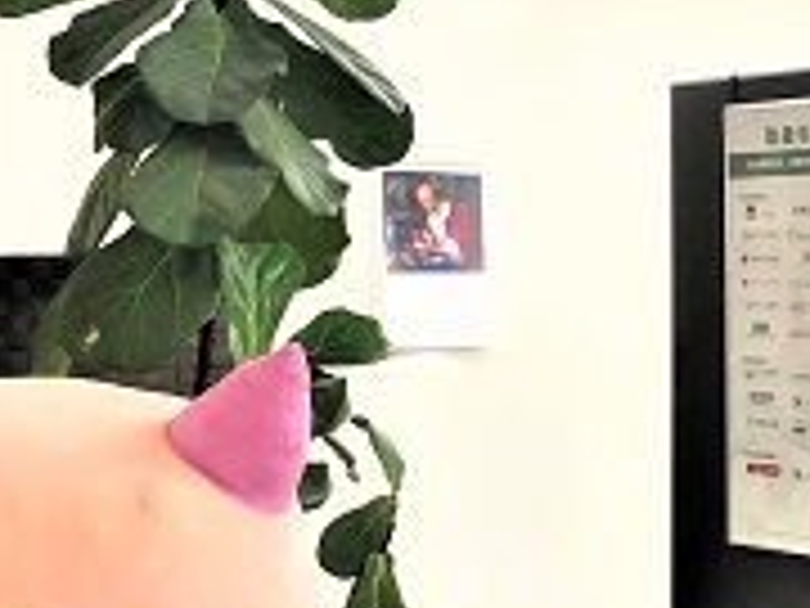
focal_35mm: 81
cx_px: 837
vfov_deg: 18.2
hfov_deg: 23.0
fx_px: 1895
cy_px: 257
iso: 40
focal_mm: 3.99
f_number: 1.8
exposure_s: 1/30
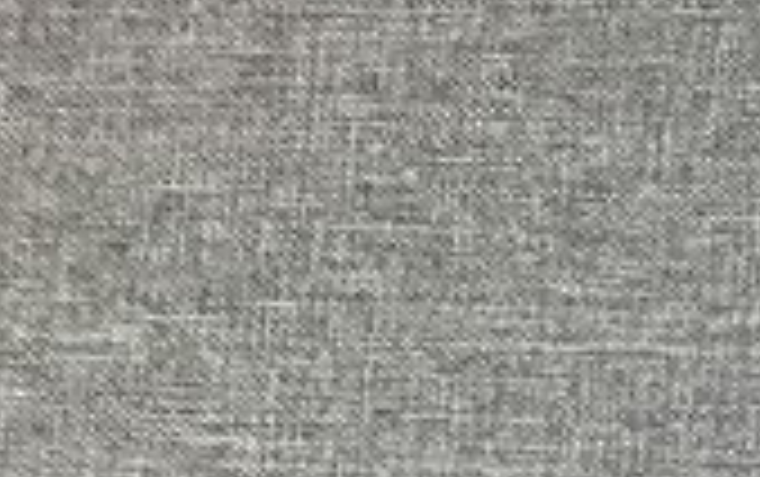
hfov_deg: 9.3
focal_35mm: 187
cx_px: 2163
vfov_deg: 6.1
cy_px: 1773
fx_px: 3877
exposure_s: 1/100
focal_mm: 3.99
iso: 25
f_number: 1.8
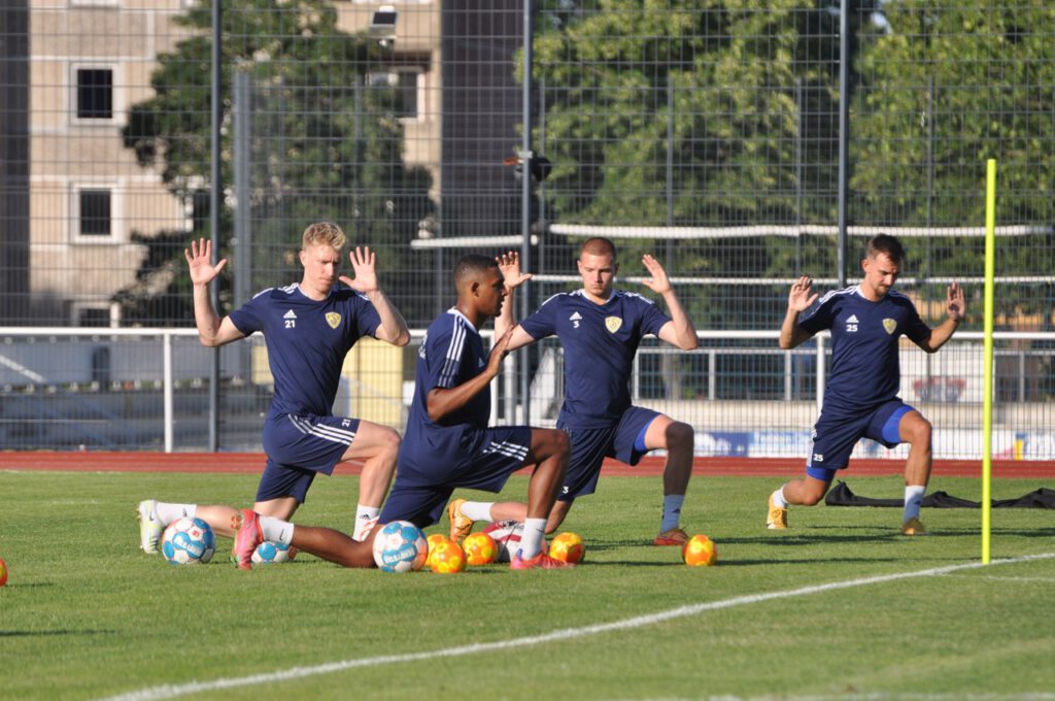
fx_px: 10097
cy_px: 350
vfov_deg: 4.0
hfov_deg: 6.0
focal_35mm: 345
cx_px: 528
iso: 500
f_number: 5.6
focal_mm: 230
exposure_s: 1/3200
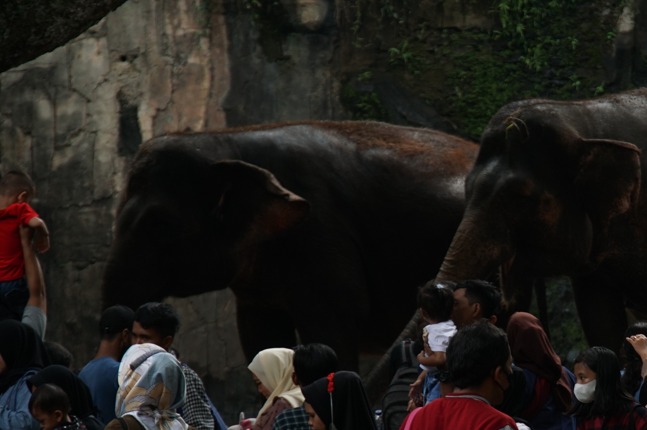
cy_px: 315
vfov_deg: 5.5
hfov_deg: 8.2
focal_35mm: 250
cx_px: 490
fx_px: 4486
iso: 500
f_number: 5.6
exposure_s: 1/800
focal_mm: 99
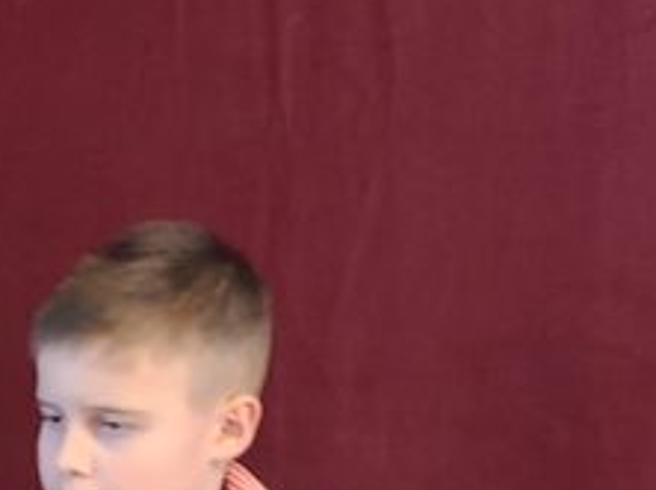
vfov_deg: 11.6
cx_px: -517
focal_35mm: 120
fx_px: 2272
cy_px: 812
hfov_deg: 14.5
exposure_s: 1/50
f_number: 1.8
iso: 640
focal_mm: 5.4
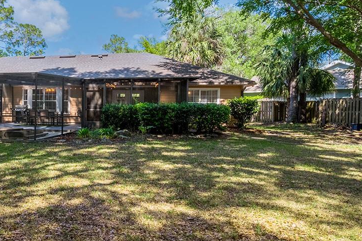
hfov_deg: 53.8
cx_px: 46
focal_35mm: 31
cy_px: 110
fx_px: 312
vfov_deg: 42.3
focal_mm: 14
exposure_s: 1/1600
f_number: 8
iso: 400
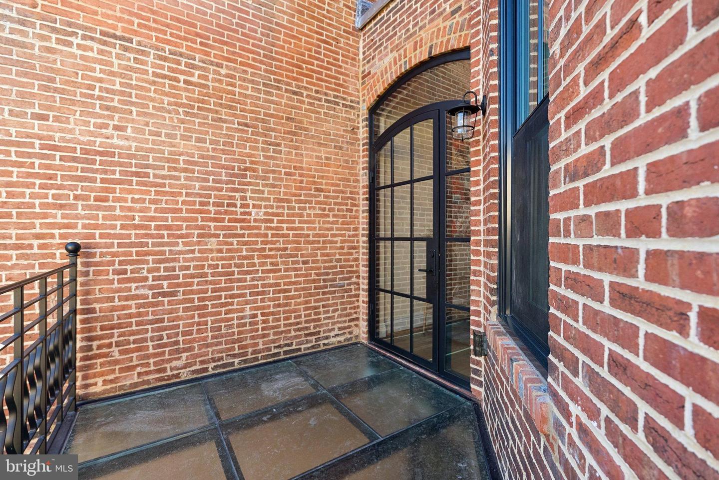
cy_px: 240
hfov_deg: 96.7
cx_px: 360
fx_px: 320
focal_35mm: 16
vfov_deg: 73.8
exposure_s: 1/160
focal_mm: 16
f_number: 4
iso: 250
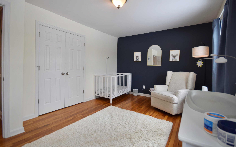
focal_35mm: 16
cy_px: 69
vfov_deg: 71.2
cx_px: 116
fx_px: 103
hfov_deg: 97.8
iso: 200
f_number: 6.3
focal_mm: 10
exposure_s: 1/40
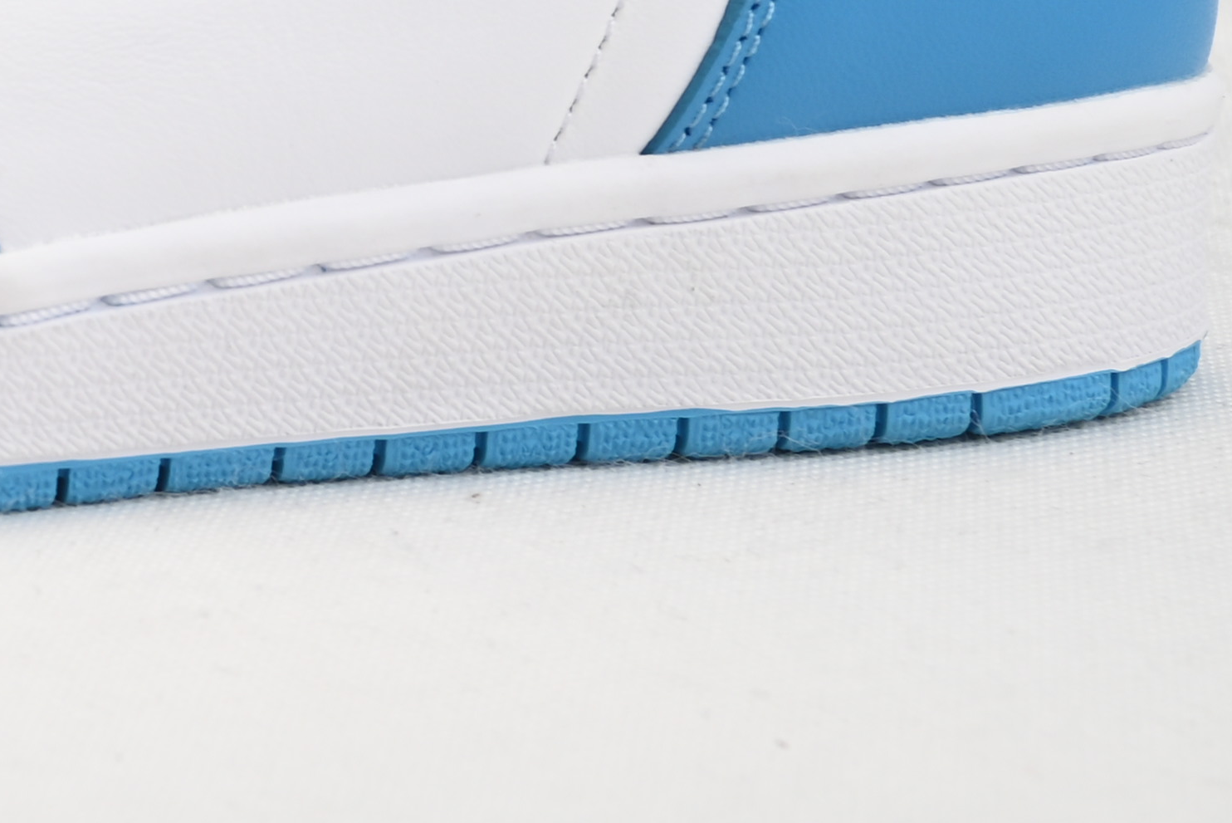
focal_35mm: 154
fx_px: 5273
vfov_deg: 8.7
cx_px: -1107
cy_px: -372
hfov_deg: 12.1
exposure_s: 1/200
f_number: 11
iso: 100
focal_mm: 38
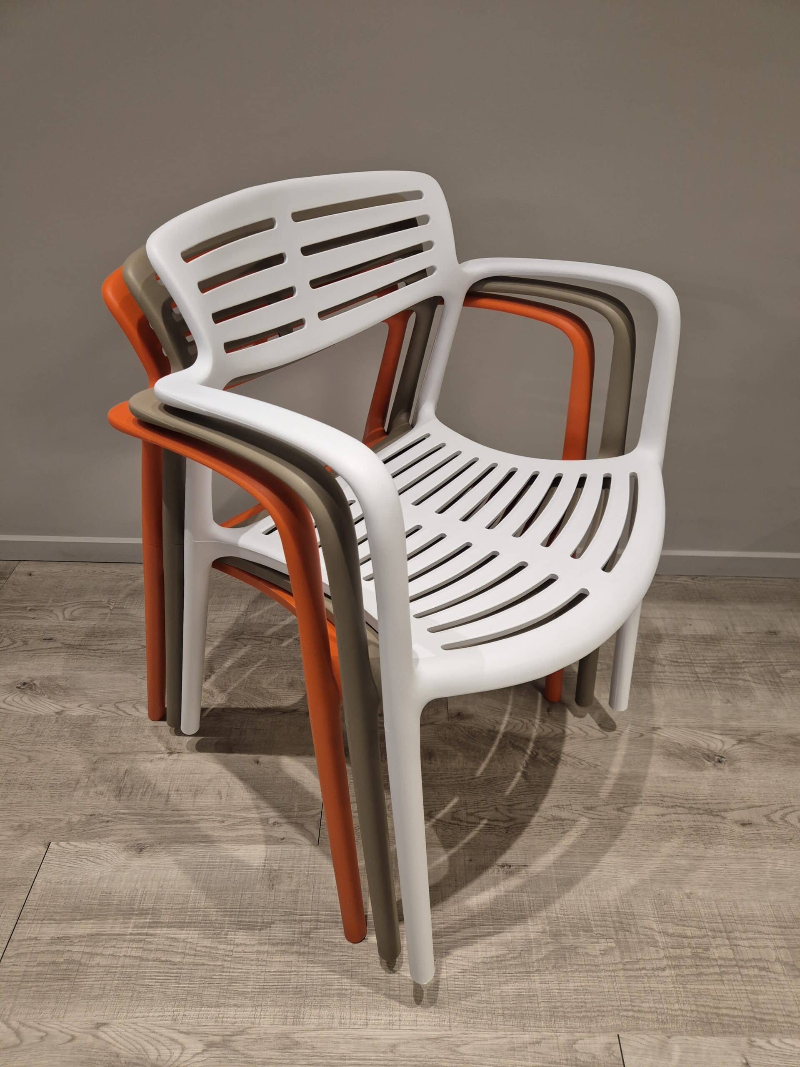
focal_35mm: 23
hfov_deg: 58.9
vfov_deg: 73.9
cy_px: 534
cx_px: 400
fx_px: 709
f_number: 1.8
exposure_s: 1/100
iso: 160
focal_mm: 5.4
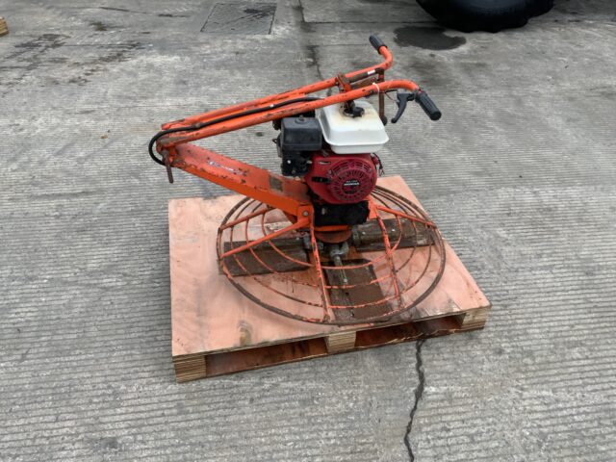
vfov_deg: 48.2
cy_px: 231
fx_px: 516
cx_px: 308
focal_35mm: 29
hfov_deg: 61.7
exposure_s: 1/212
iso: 16
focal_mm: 3
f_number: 1.8
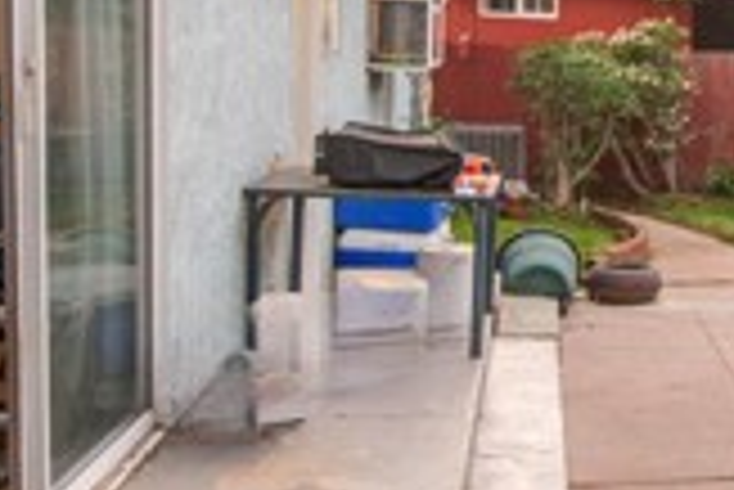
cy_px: -34
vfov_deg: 23.3
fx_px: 1122
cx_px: 815
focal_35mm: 55
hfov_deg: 31.9
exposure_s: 1/50
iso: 400
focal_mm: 14
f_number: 5.6
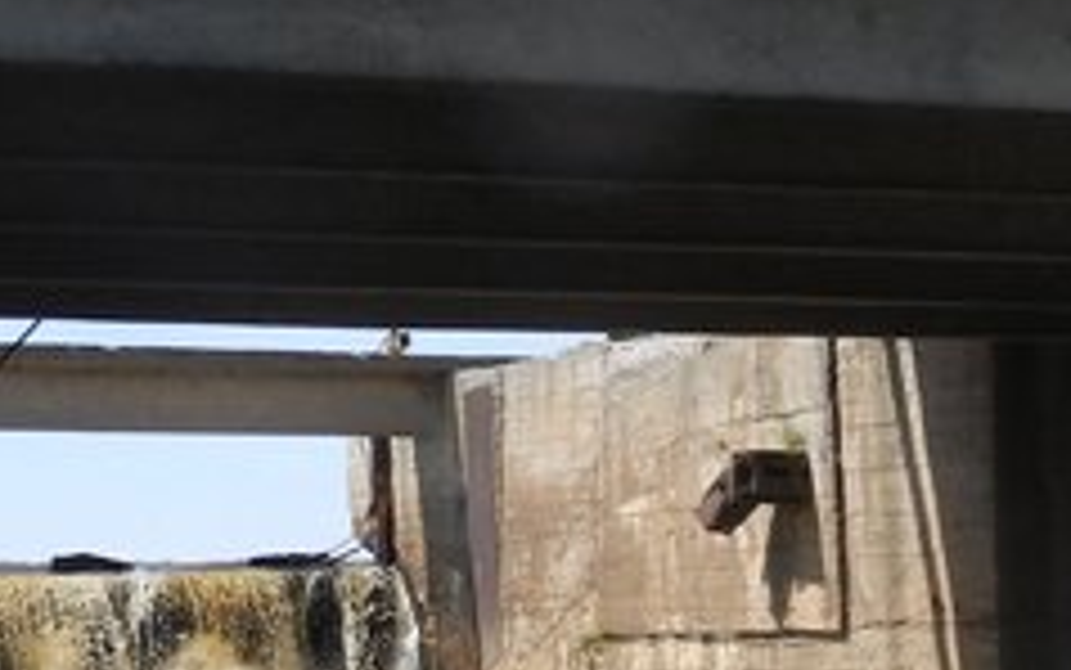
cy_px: 558
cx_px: 351
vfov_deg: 14.6
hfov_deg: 23.2
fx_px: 2599
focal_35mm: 89
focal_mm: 4.5
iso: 160
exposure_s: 1/1250
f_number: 3.5
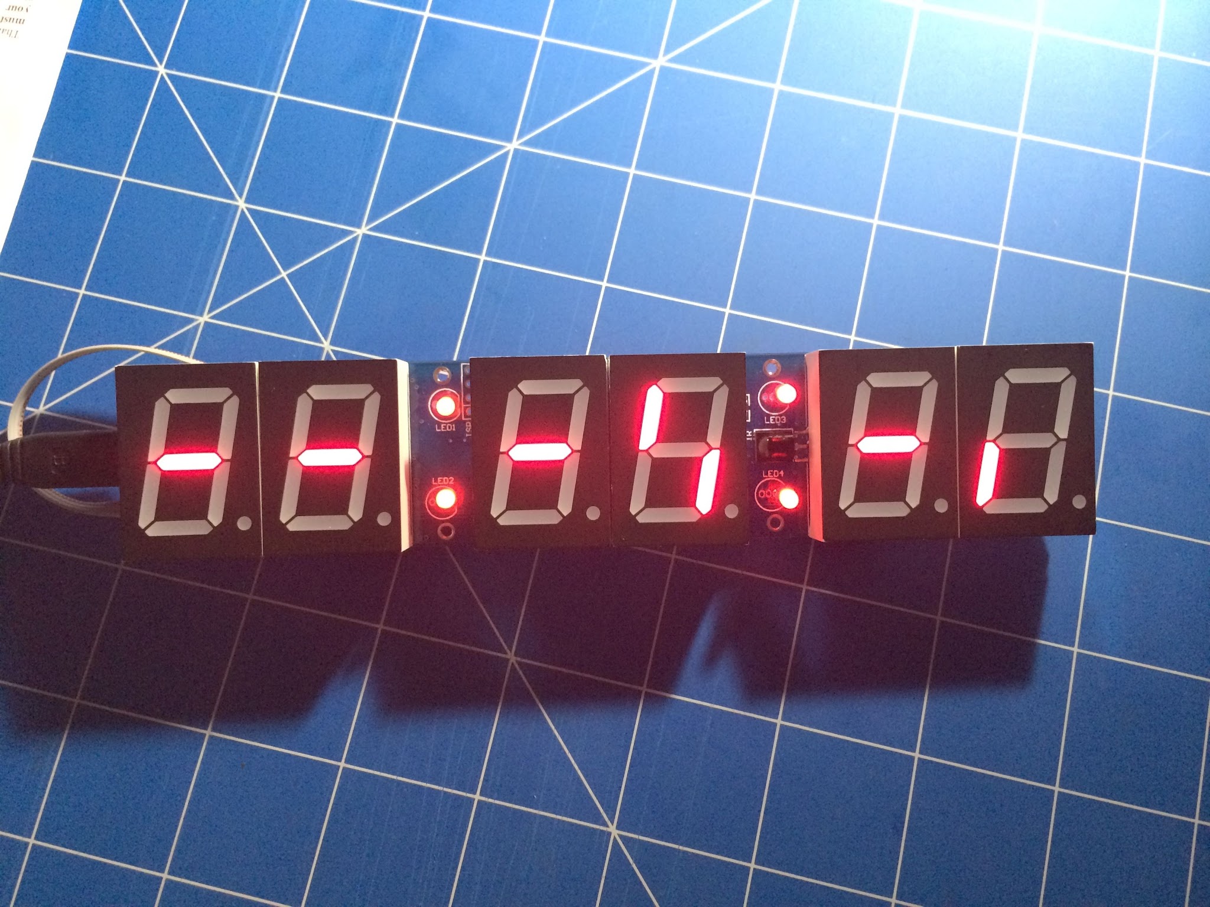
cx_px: 605
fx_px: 1049
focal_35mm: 30
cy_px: 454
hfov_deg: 60.0
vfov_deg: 46.8
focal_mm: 4.12
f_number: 2.2
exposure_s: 1/24
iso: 320
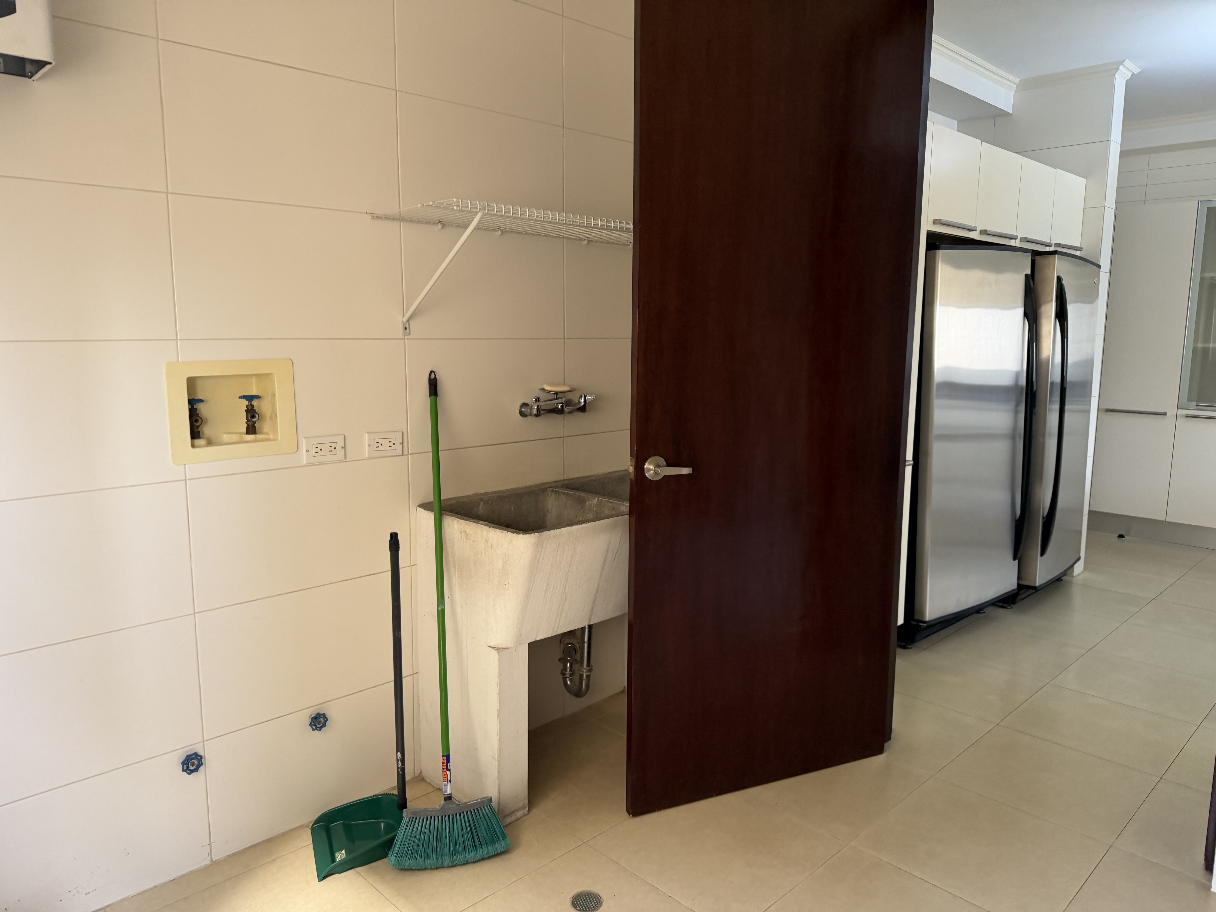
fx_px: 843
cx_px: 608
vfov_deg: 56.8
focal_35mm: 24
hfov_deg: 71.6
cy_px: 456
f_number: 1.78
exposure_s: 1/128
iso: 200
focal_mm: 6.76
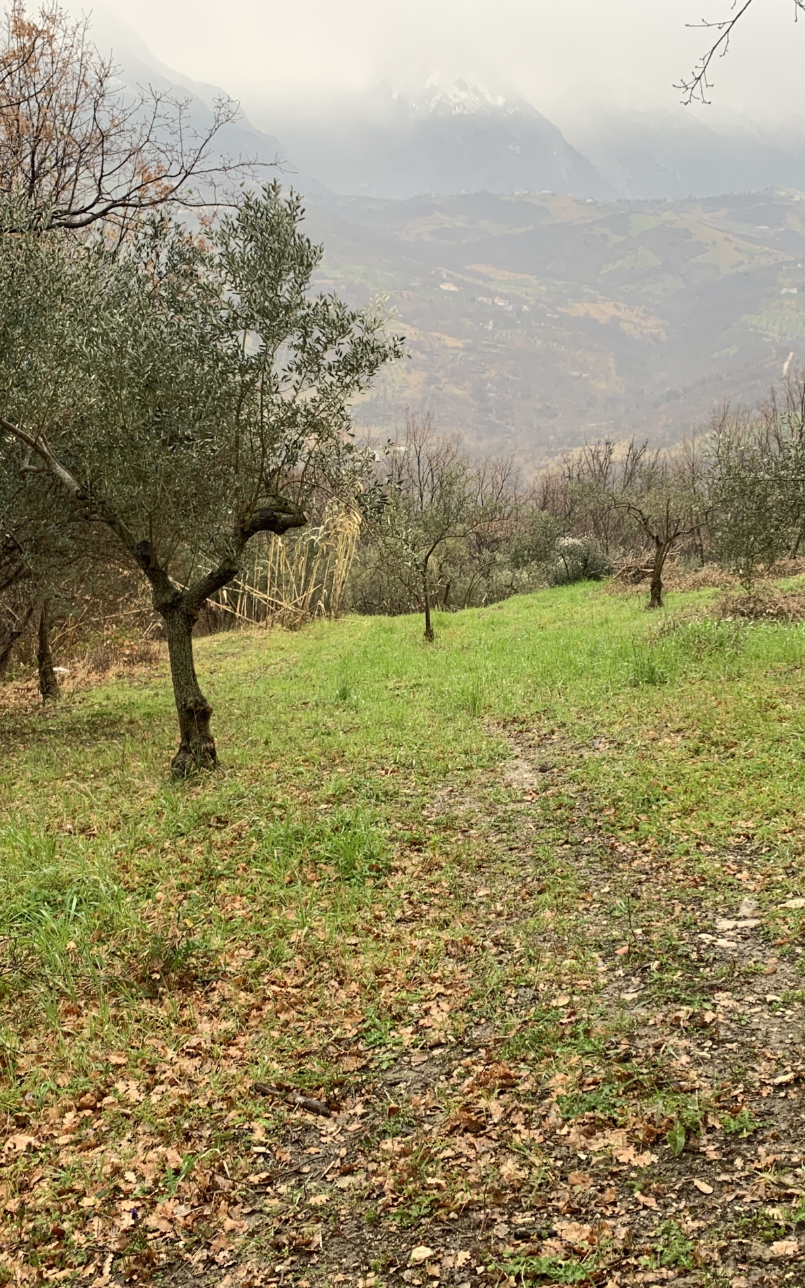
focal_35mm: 37
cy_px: 647
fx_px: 1299
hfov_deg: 34.4
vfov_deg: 52.7
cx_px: 468
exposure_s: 1/122
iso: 40
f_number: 1.8
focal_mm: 4.25
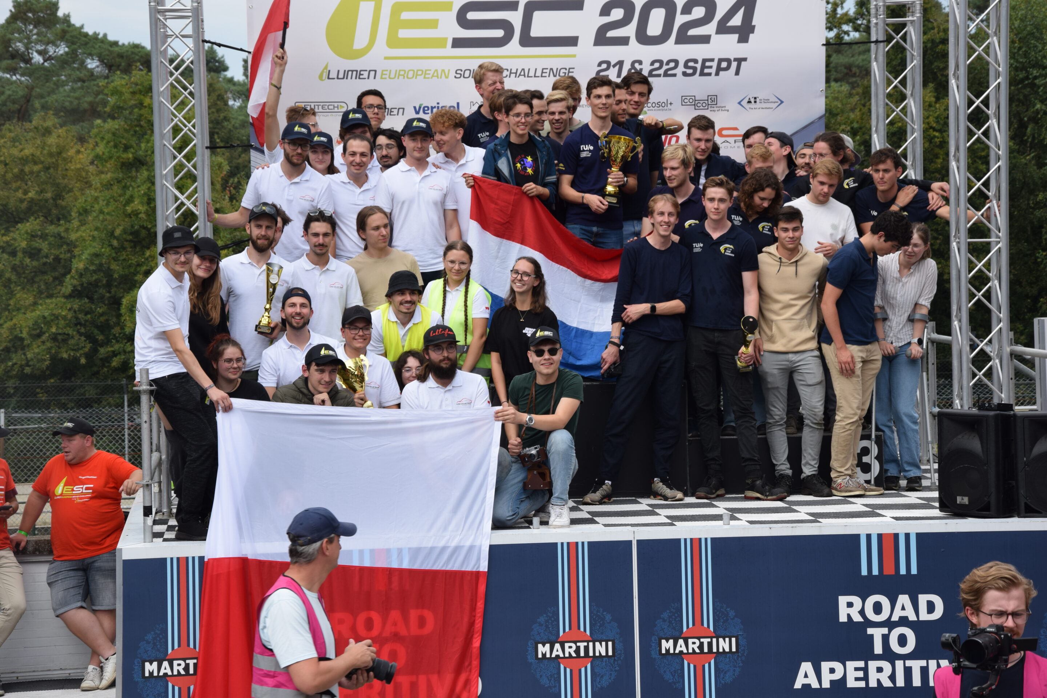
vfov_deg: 13.0
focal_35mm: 105
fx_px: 3054
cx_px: 524
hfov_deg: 19.5
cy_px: 349
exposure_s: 1/250
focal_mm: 70
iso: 220
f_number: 8
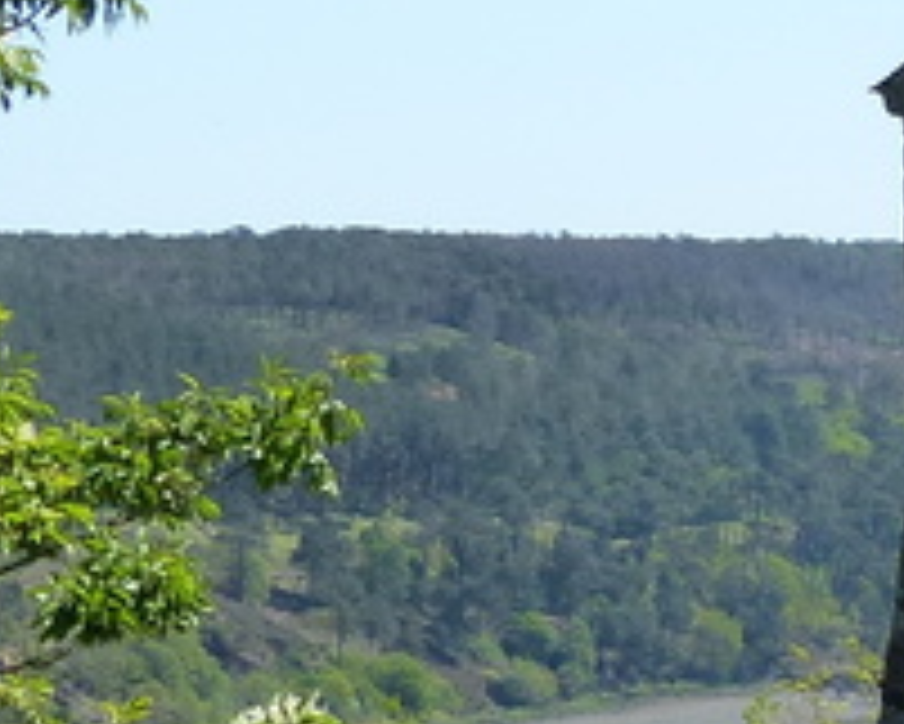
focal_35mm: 199
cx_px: 1920
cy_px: 301
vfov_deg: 7.8
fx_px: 5327
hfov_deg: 9.0
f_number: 4
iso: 160
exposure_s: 1/640
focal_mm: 7.1
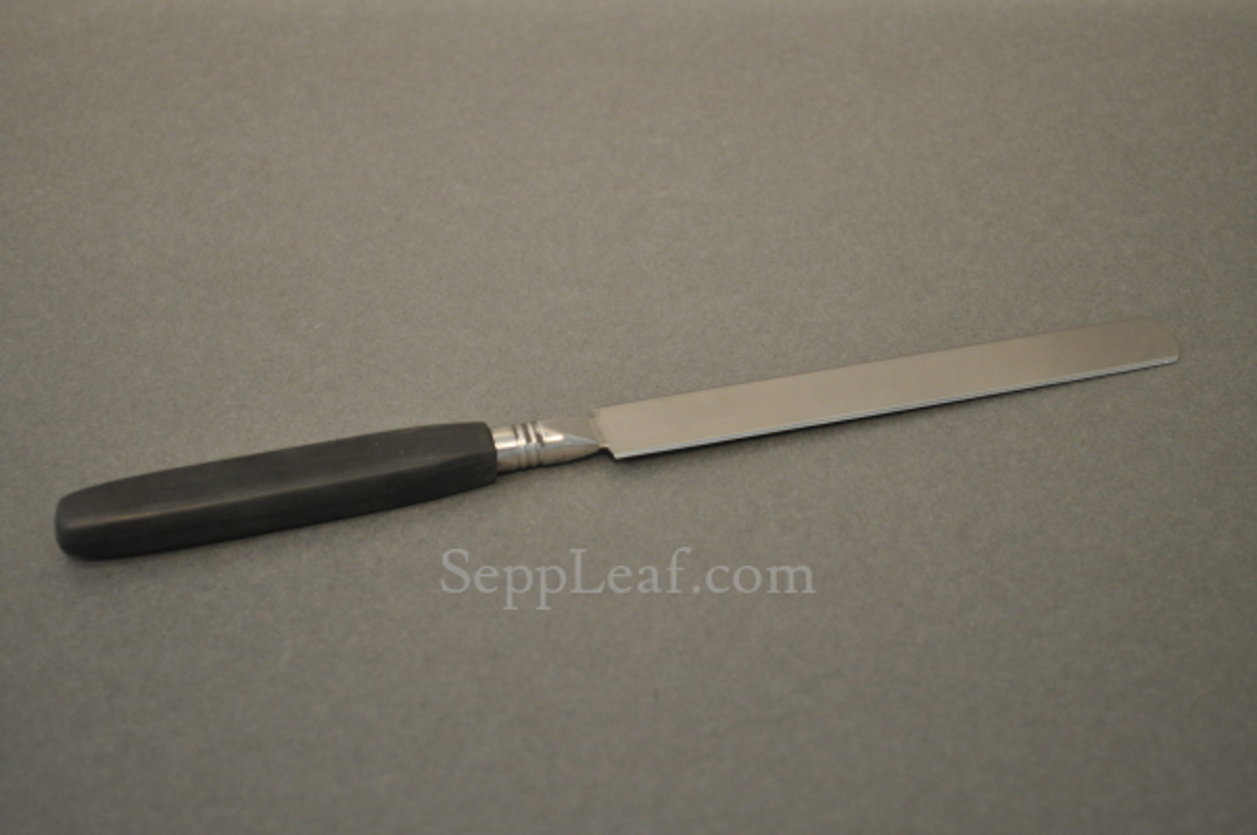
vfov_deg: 22.6
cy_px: 418
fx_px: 2093
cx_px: 628
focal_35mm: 60
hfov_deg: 33.4
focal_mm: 40
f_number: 5.3
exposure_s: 1/60
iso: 800
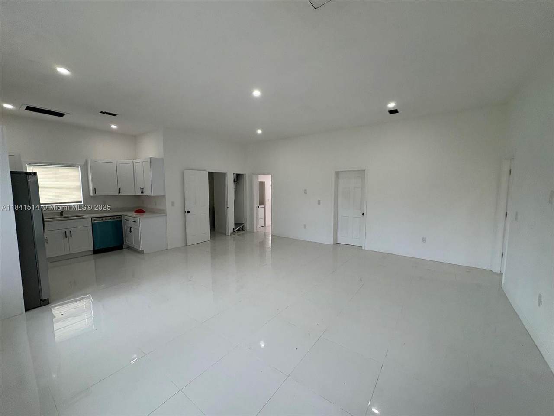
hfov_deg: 102.1
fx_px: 224
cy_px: 208
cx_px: 277
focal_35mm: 14
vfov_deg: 85.7
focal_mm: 2.22
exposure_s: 1/120
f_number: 2.2
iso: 100
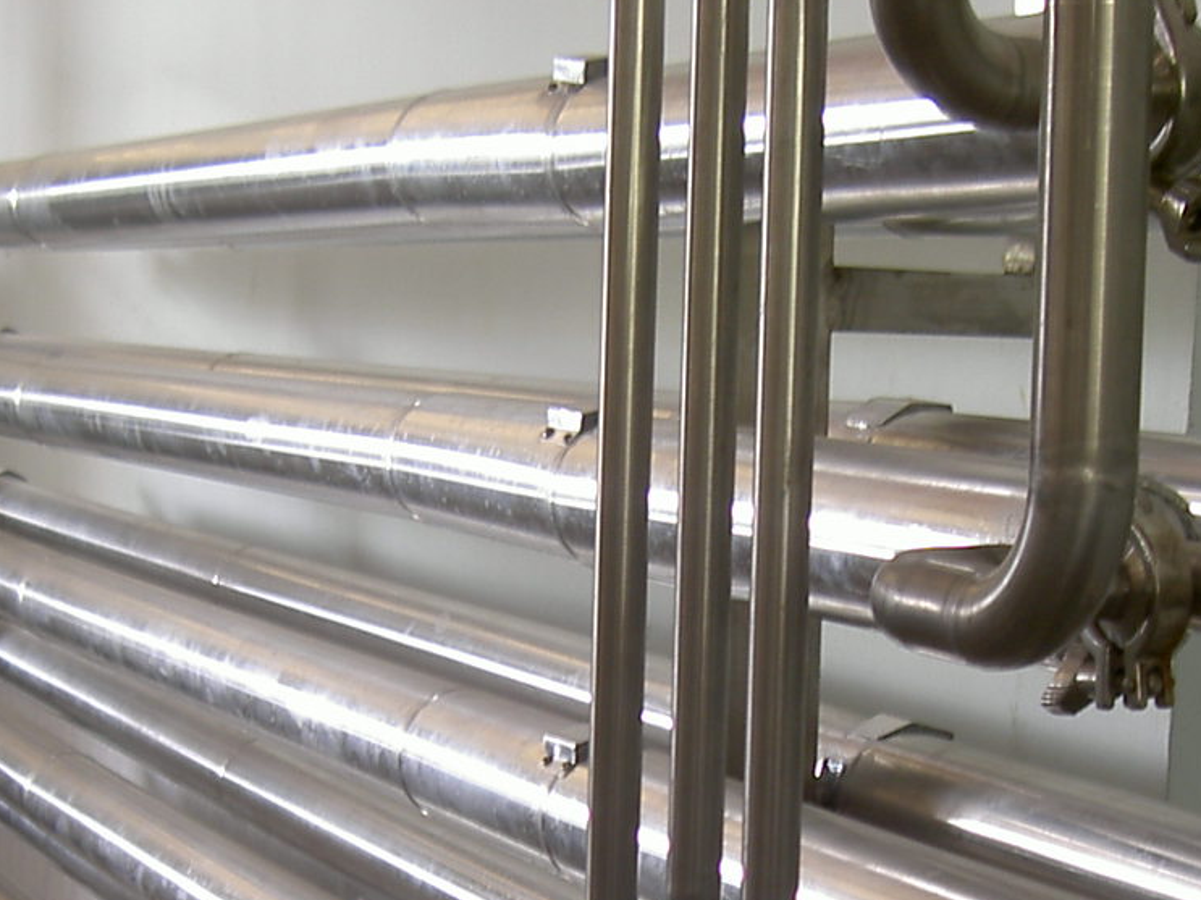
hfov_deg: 23.3
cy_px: 885
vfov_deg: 17.2
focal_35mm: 84
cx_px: 614
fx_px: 2914
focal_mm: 8
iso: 100
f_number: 2.8
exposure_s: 1/11.3
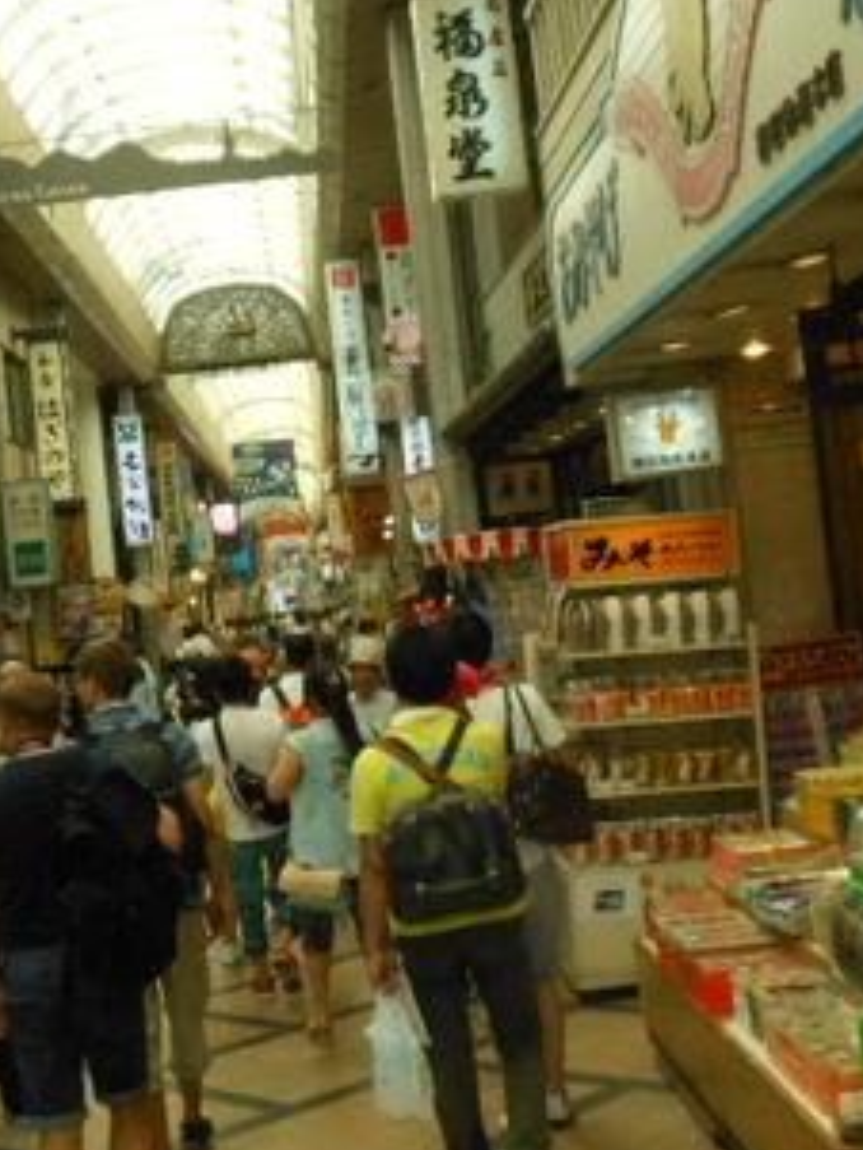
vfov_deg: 35.3
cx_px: 252
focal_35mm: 54
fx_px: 1794
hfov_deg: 26.8
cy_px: 430
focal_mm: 4.5
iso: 400
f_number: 3.2
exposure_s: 1/640
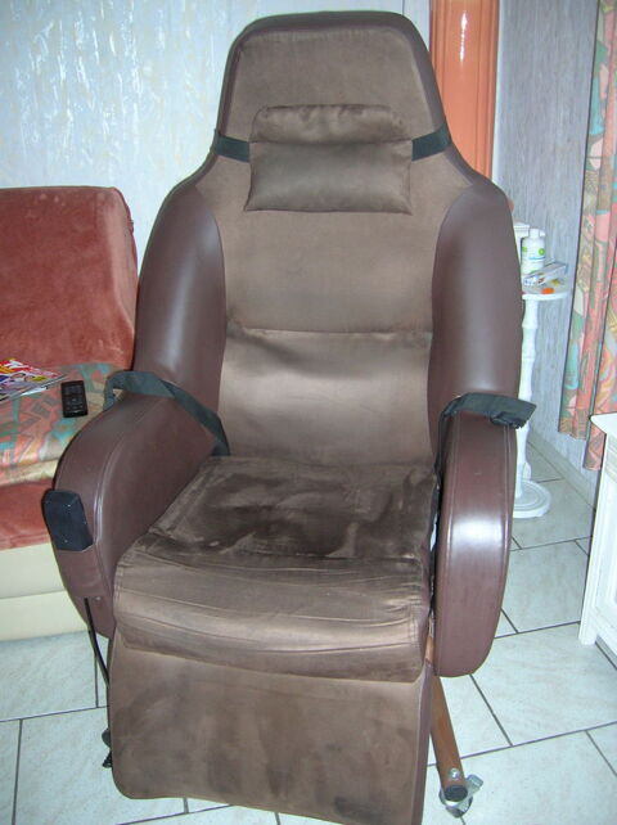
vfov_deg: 54.0
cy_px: 412
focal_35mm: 34
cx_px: 308
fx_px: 810
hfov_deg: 41.7
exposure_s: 1/60.1
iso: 118
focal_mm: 5.7
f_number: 2.9
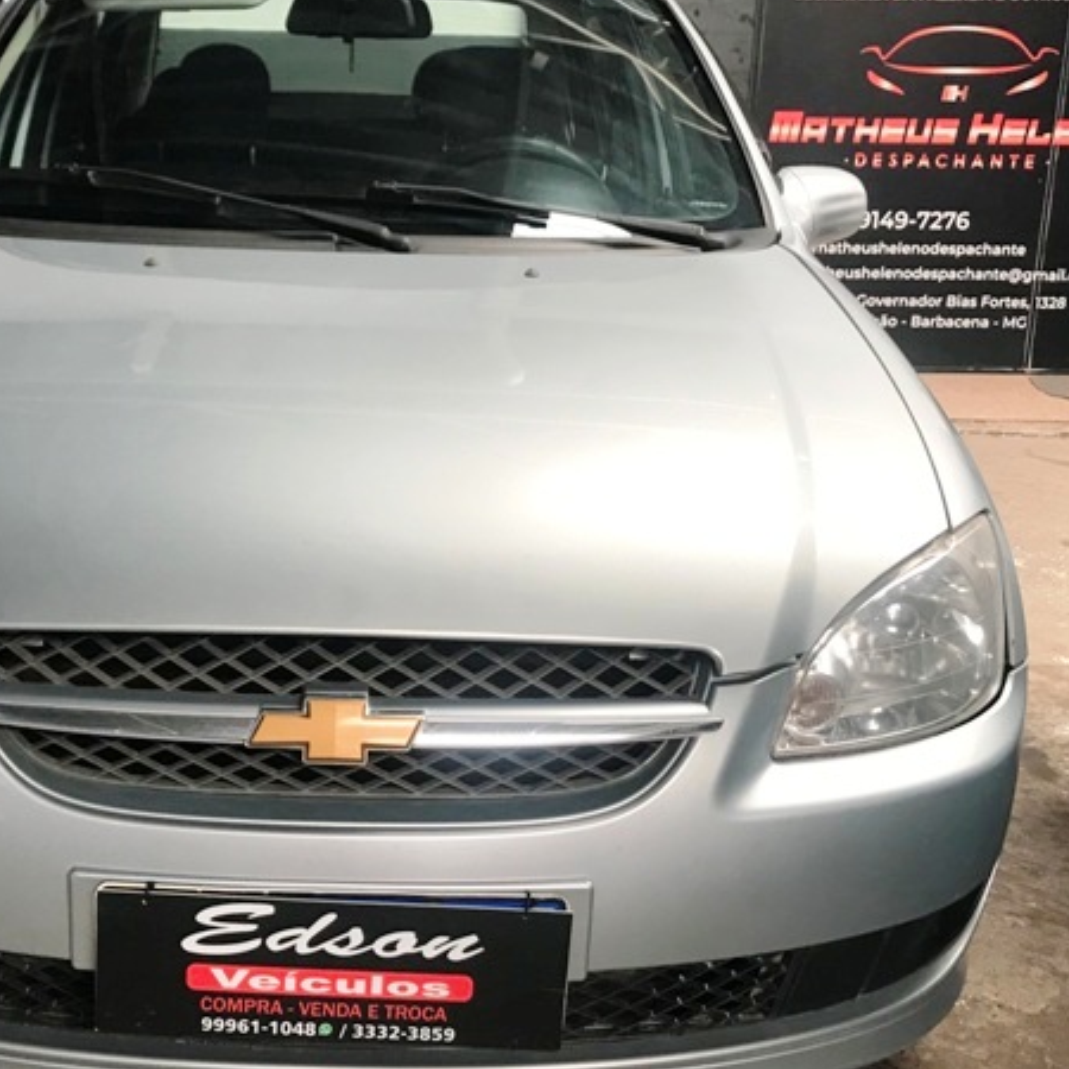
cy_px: 561
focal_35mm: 44
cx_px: 347
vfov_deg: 38.3
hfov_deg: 37.9
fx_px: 1537
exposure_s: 1/40
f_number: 1.8
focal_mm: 3.99
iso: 25
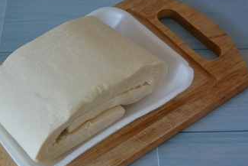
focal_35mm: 72
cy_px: 90
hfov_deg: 28.0
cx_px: 98
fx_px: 496
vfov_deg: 18.9
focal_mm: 19.3
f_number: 4.8
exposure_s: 1/160
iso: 1600
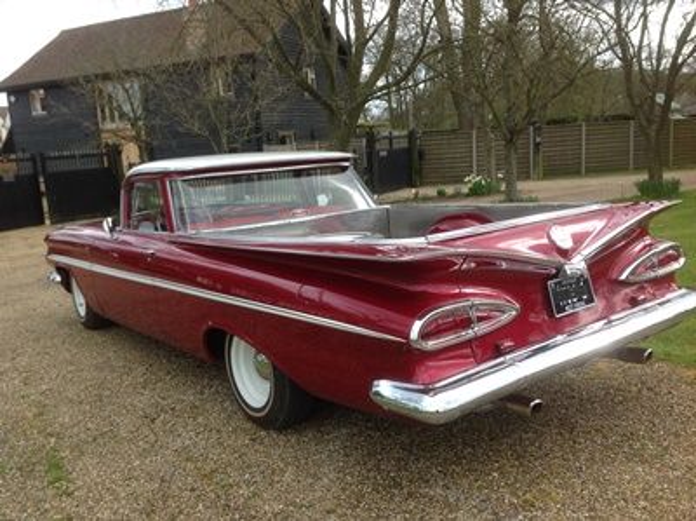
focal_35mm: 35
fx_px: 703
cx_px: 348
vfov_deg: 40.6
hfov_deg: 52.7
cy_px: 260
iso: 50
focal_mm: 4.28
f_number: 2.4
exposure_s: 1/426
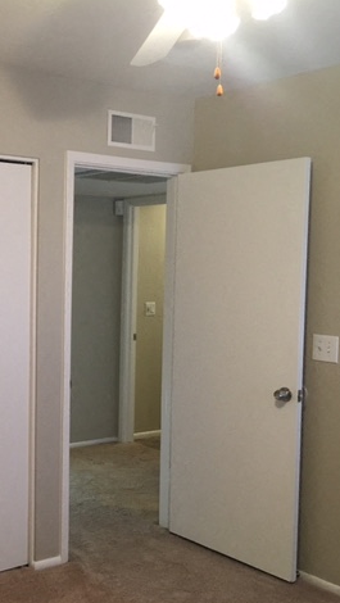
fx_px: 688
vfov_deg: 47.3
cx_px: -10
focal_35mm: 43
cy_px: 304
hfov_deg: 26.1
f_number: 2.2
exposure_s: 1/30
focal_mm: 4.15
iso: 100
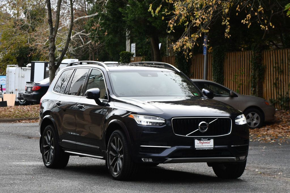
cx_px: 145
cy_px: 96
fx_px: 1111
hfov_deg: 14.9
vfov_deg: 9.9
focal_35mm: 138
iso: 200
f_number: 7.1
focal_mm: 92
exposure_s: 1/250
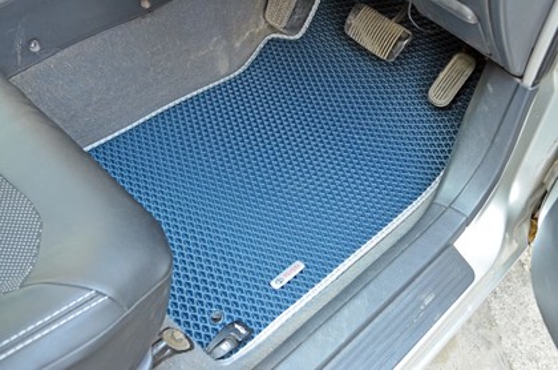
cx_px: 279
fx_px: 603
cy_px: 185
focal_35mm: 39
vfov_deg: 34.0
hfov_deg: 49.6
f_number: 5.6
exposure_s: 1/10
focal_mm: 26
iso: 800
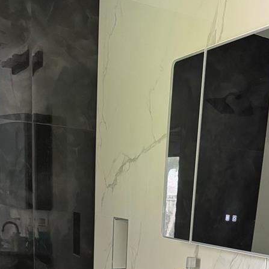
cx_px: 160
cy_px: 350
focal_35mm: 57
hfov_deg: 30.0
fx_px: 501
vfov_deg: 25.8
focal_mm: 6.76
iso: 500
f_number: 1.78
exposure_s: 1/58
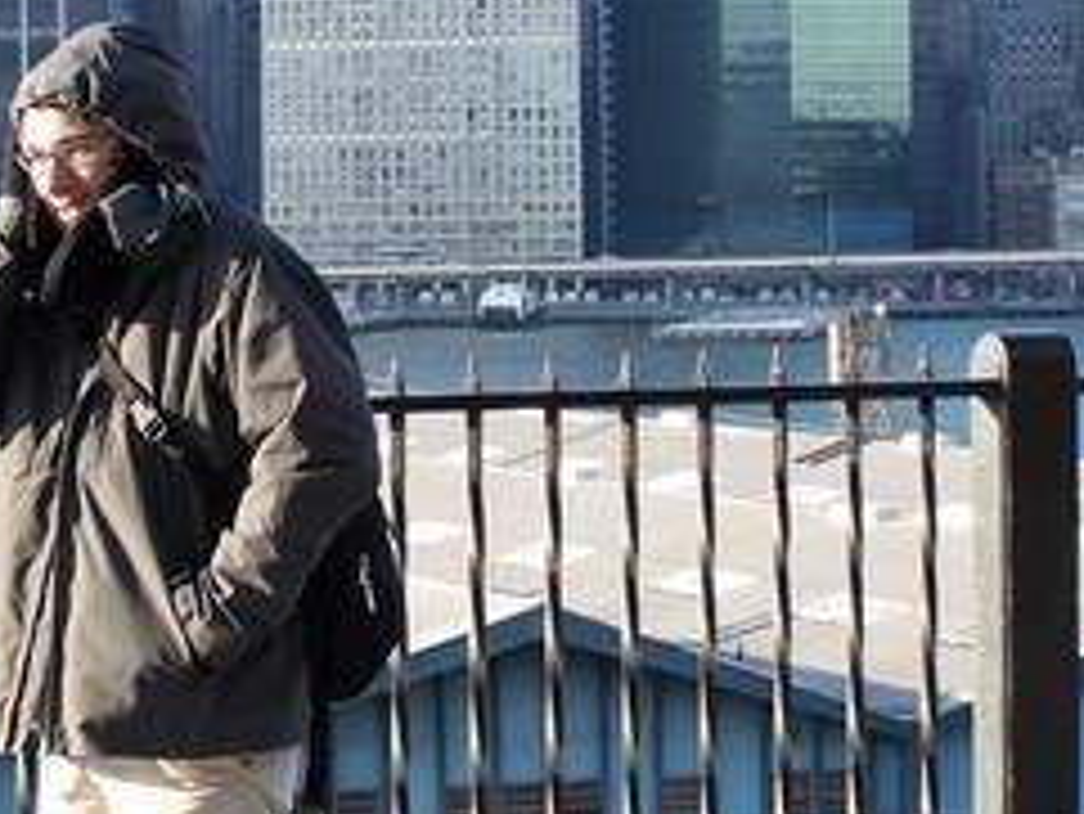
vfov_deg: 9.7
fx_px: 4794
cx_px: 90
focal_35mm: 153
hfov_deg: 12.8
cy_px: 234
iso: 80
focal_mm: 13.7
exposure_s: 1/160
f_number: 3.2
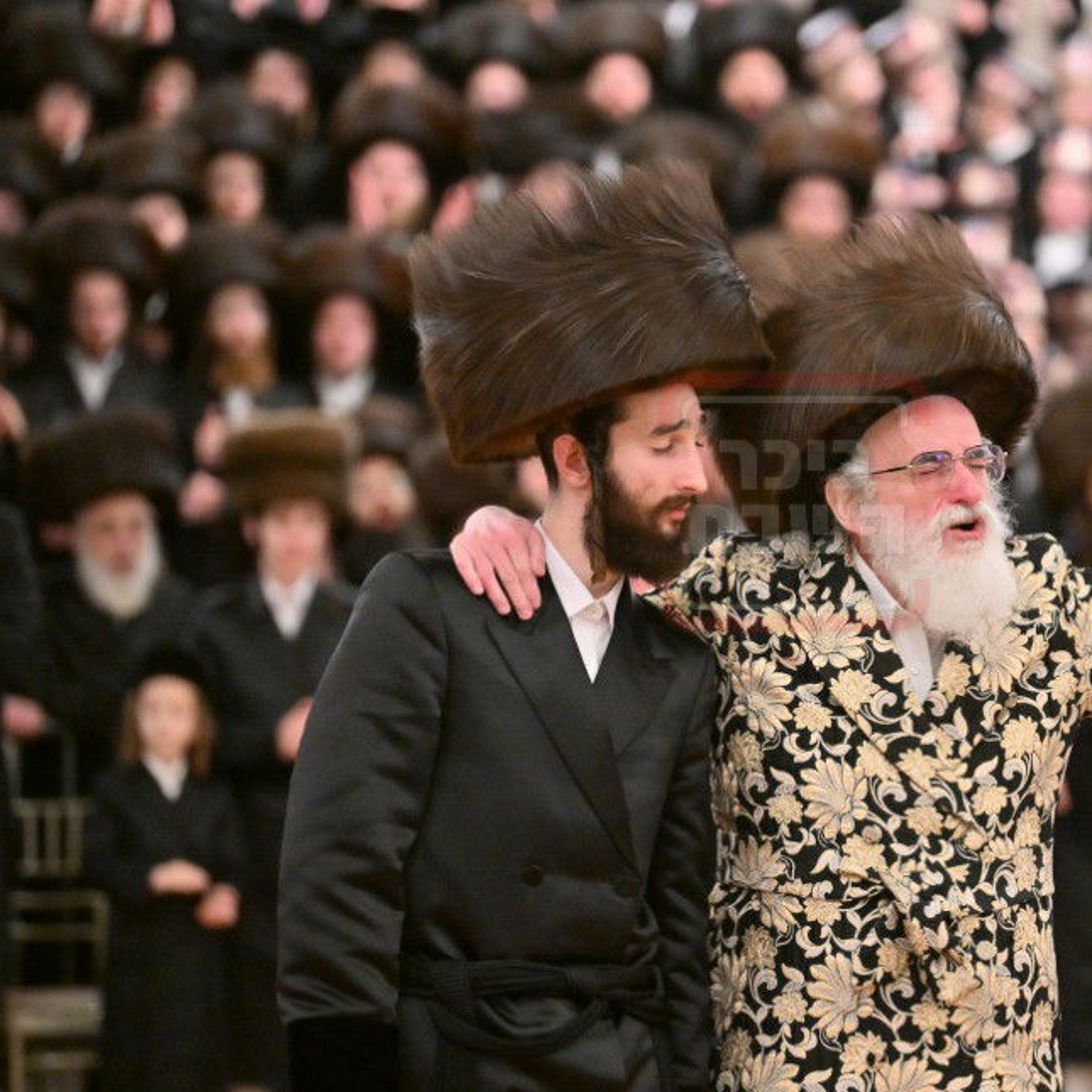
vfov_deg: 8.4
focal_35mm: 209
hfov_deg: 8.4
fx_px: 7459
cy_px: 561
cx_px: 811
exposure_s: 1/250
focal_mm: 155
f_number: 2.8
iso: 2500
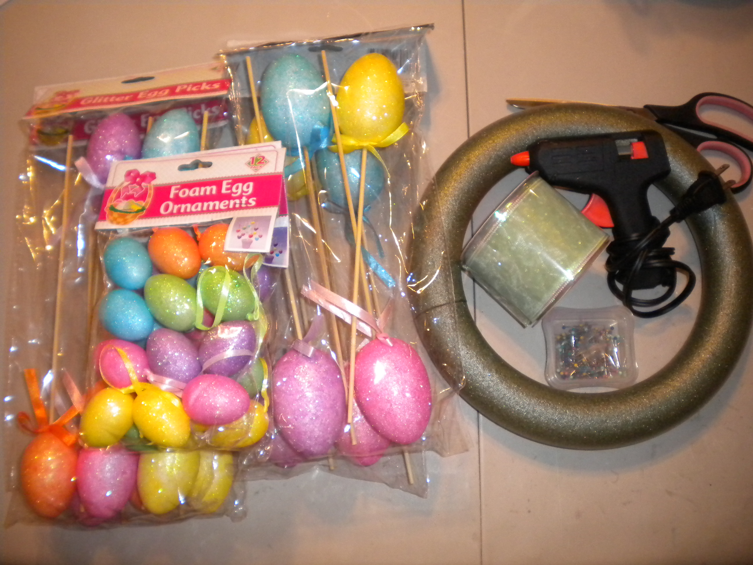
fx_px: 761
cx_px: 376
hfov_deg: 52.6
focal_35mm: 35
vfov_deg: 40.7
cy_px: 282
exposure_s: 1/30
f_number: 3.1
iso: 400
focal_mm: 6.3
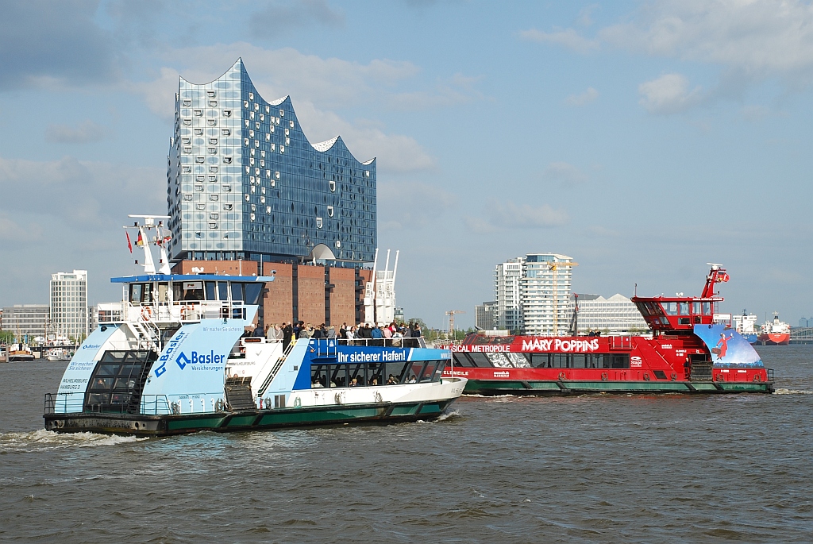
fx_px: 1695
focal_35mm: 75
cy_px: 272
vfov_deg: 18.2
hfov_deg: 27.0
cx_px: 406
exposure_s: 1/250
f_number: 10
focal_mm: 50
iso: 110
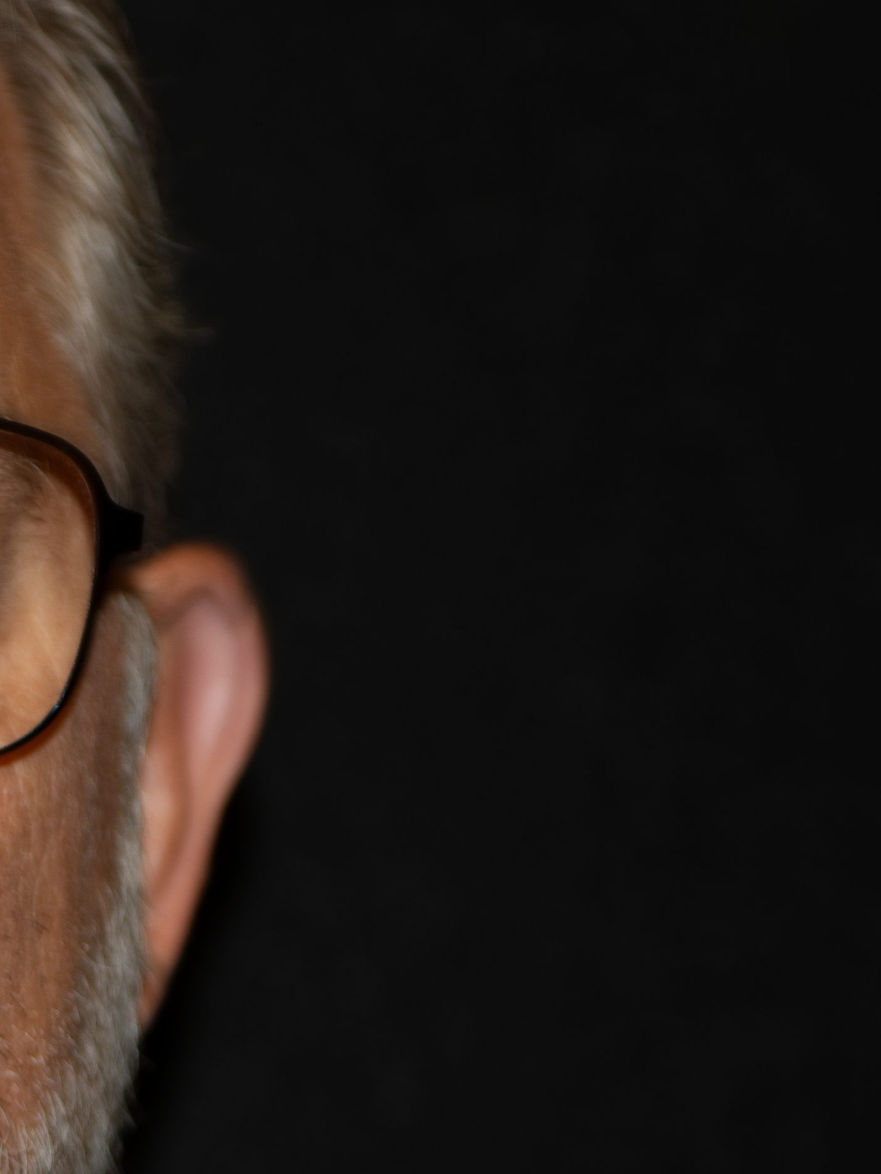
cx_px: -562
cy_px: 1039
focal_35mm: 263
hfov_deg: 5.6
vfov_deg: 7.5
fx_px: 8925
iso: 100
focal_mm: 70
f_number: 2.8
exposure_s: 1/60
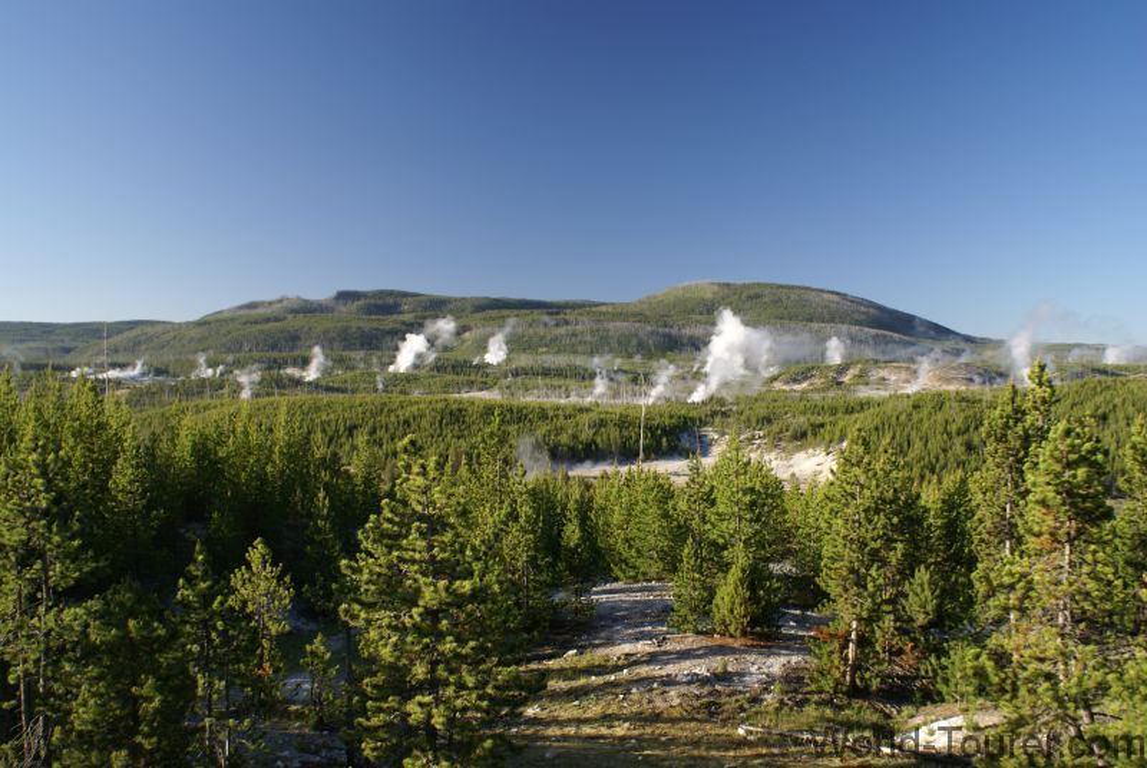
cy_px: 384
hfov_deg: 53.1
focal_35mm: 36
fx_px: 1149
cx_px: 574
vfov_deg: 37.0
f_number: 6.3
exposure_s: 1/60
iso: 100
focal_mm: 24
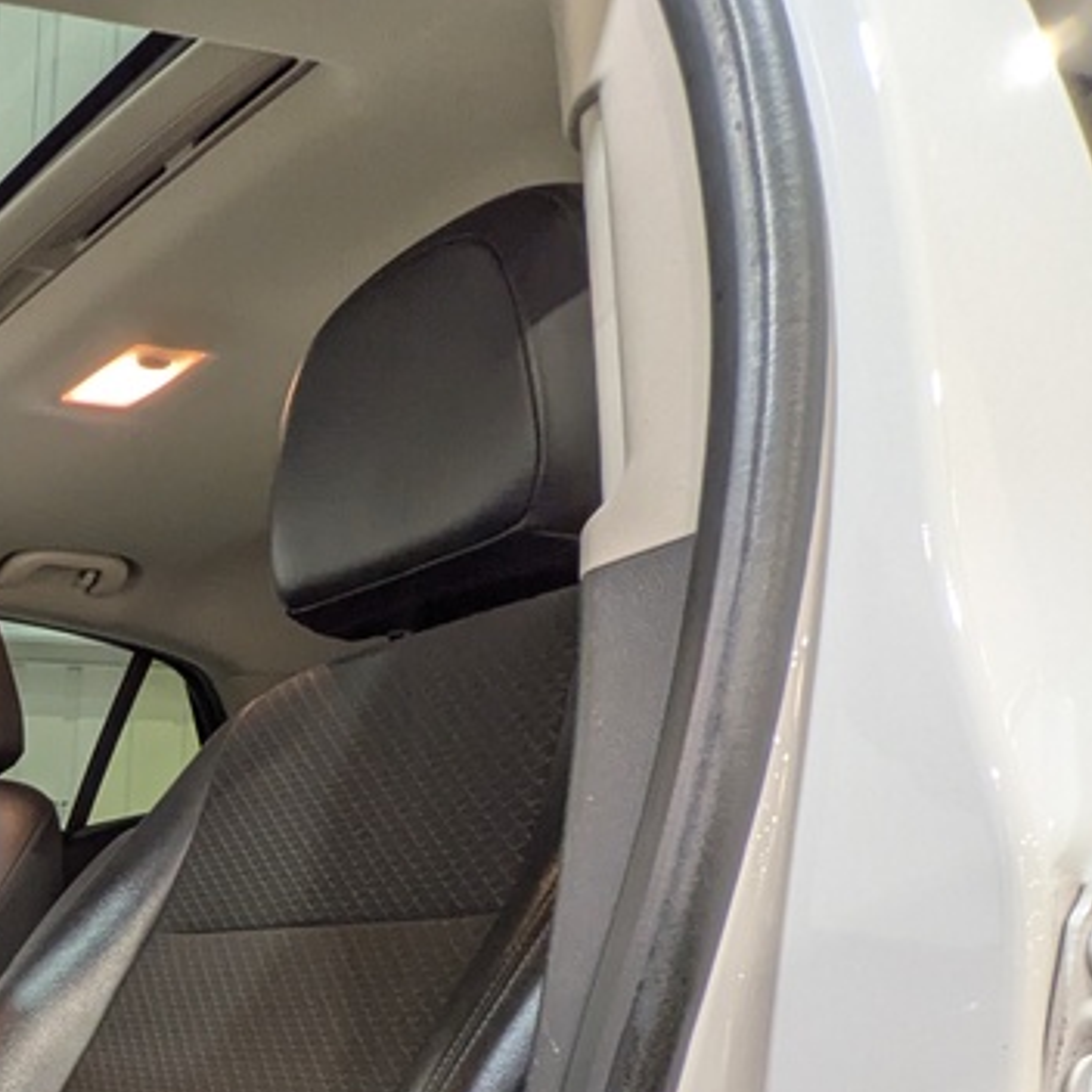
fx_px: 1285
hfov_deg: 30.0
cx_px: -493
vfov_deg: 38.5
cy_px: 1188
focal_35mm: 36
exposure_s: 1/33.3
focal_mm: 1.83
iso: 97
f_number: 2.2
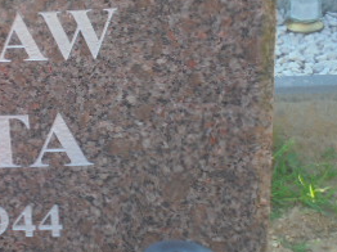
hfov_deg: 19.9
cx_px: -57
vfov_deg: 15.8
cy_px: 73
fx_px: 905
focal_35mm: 93
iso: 100
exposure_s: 1/160
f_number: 4.2
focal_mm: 6.9
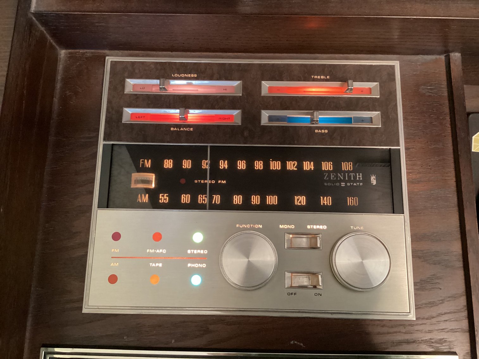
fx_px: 429
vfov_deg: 45.4
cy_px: 180
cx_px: 240
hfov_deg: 58.3
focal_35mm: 31
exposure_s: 1/30
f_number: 2.4
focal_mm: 3.3
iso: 640
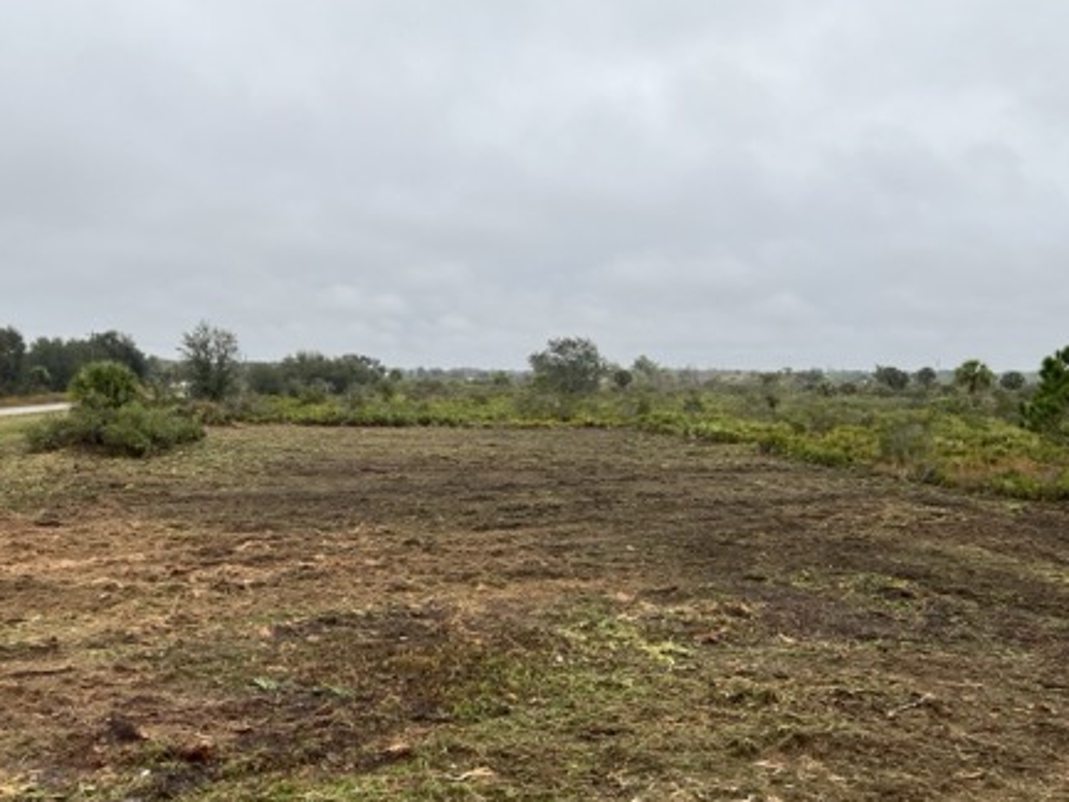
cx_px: 351
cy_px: 454
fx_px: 1112
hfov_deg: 50.4
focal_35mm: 36
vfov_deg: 39.6
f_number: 1.5
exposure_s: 1/840
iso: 50
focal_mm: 5.7
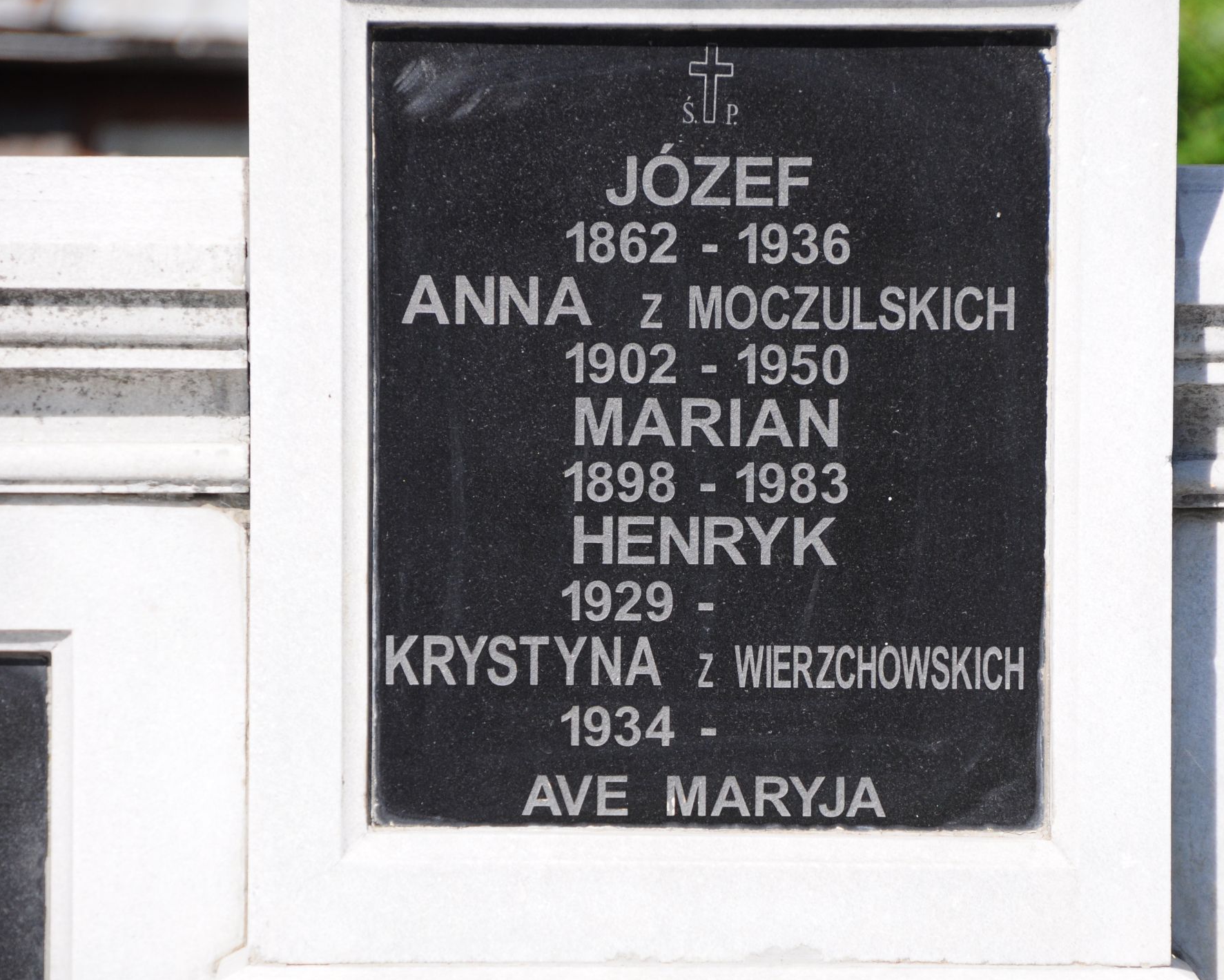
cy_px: 490
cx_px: 717
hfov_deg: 6.7
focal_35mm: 289
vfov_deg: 5.4
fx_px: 10471
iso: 400
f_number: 7.1
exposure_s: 1/1000
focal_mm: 170
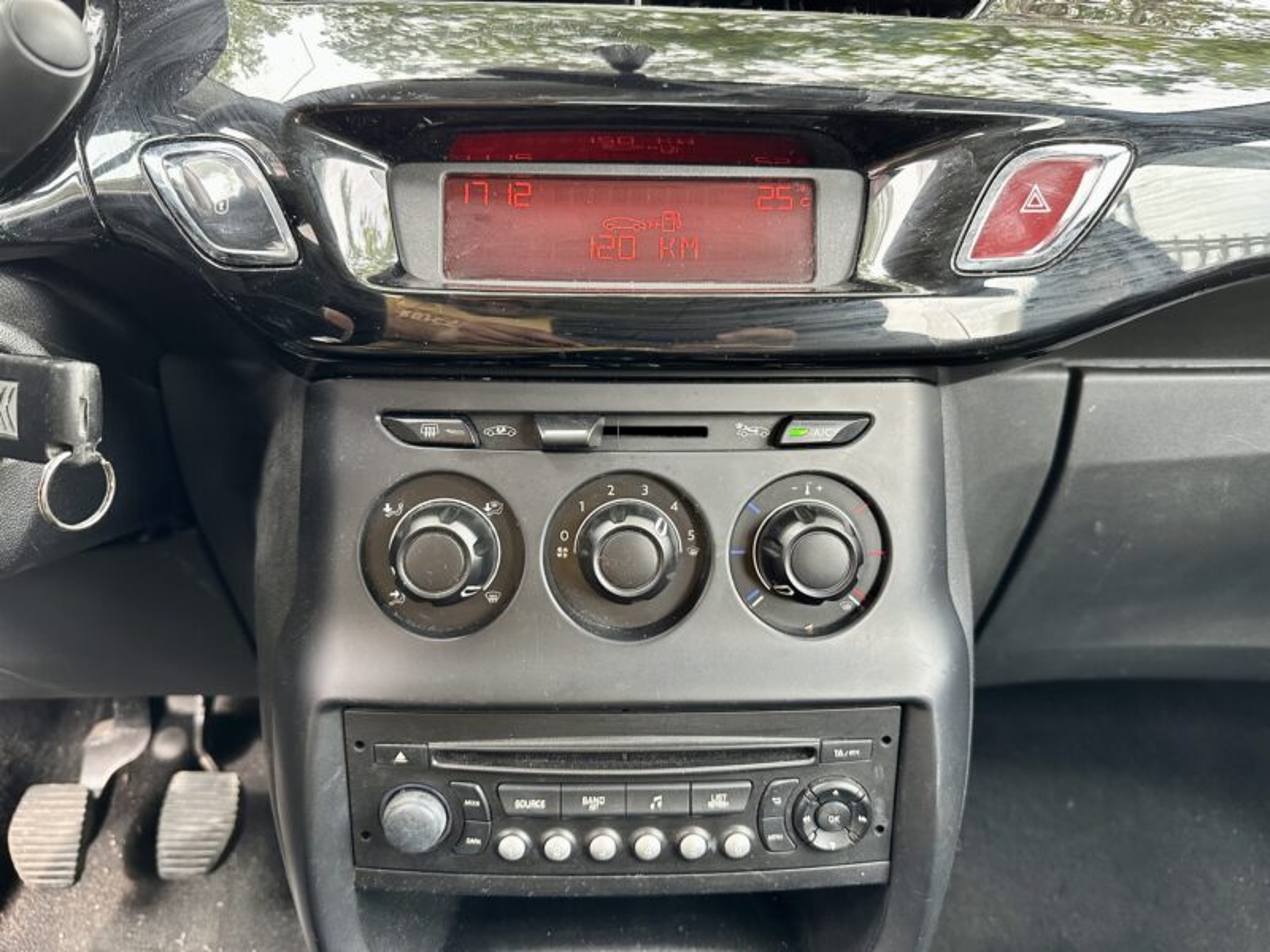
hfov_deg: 71.6
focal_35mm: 24
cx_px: 635
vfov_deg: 56.8
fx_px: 881
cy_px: 476
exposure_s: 1/60
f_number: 1.78
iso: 250
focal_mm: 6.86
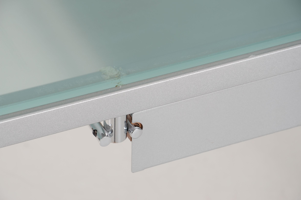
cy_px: 100
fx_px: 1314
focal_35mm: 158
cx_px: 150
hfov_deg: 13.1
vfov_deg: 8.7
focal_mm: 105
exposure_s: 1/60
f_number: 8
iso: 160
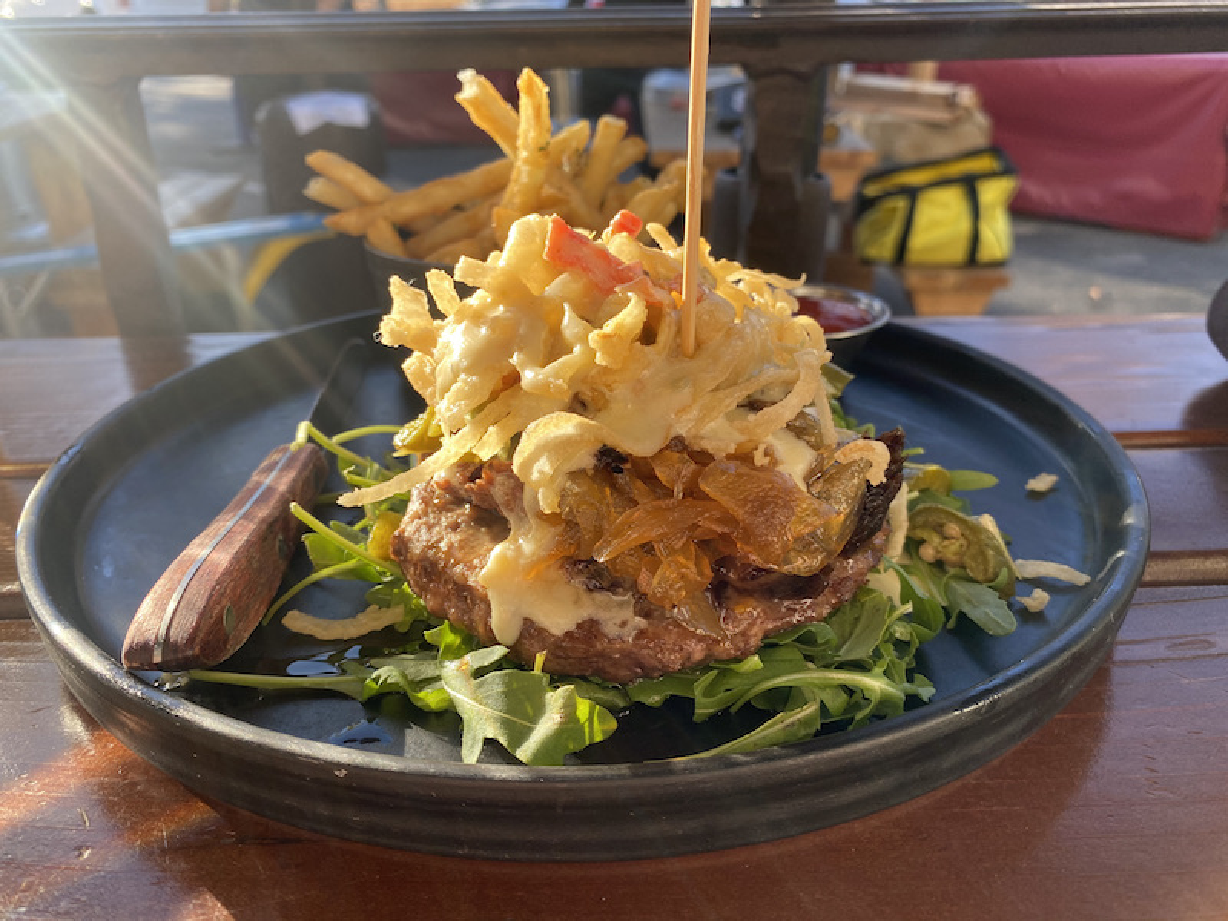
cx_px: 614
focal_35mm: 26
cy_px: 460
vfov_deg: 53.1
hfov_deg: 67.3
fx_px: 922
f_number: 1.8
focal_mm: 4.25
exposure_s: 1/460
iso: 32
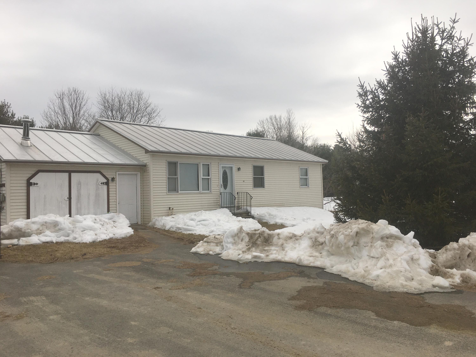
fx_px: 399
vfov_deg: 48.2
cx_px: 238
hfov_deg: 61.7
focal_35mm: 29
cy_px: 178
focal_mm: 4.15
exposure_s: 1/2404
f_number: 2.2
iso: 25
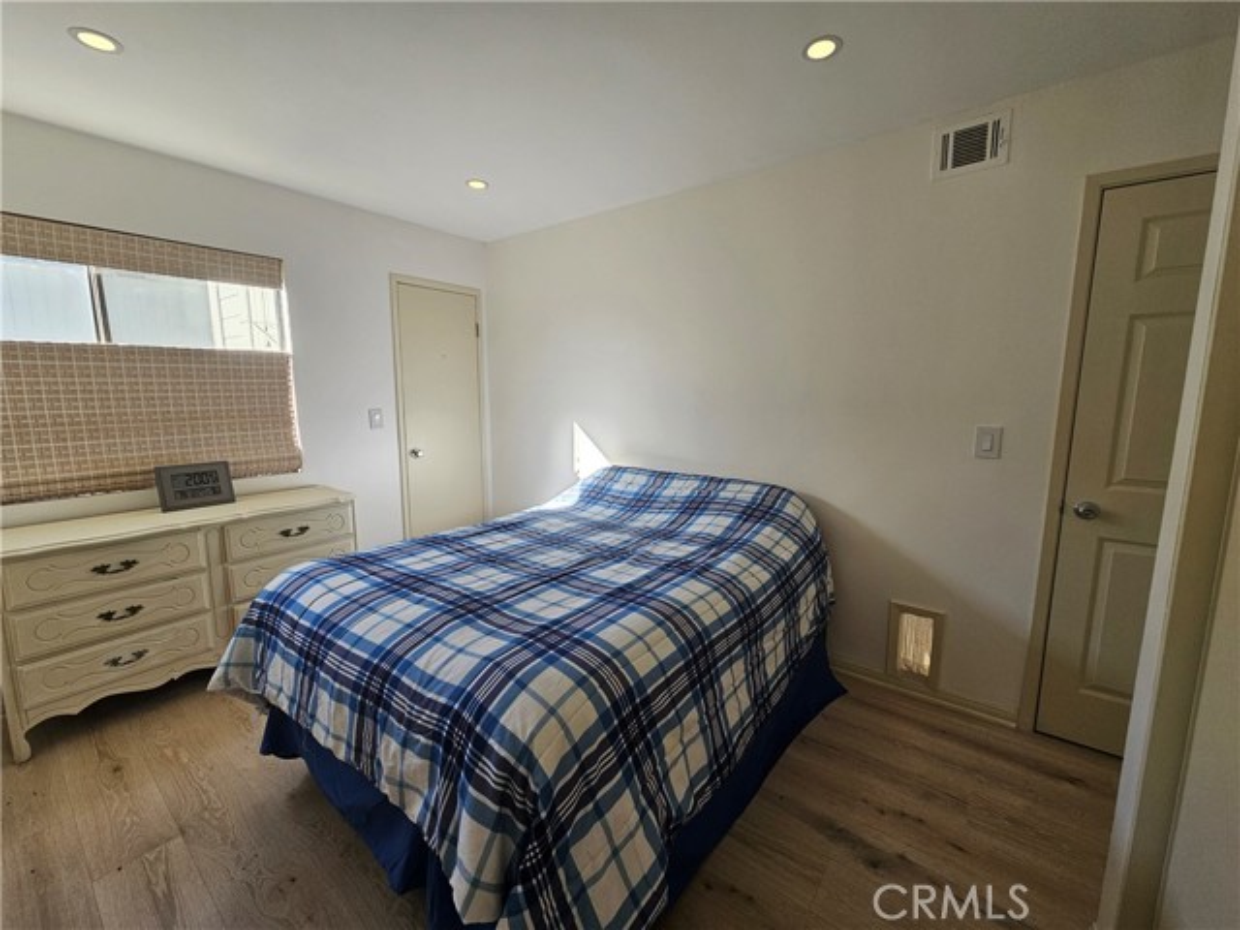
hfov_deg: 106.2
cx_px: 620
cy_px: 465
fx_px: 466
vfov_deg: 89.9
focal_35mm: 13
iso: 80
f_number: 2.2
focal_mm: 2.2
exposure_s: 1/120
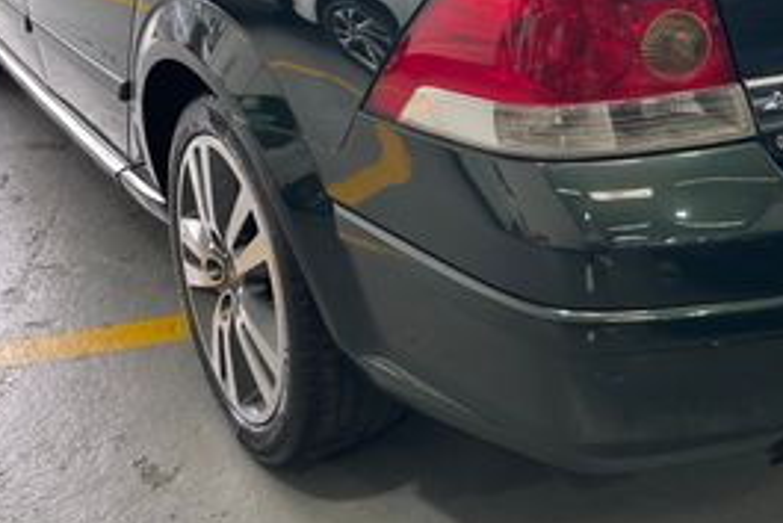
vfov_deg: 27.0
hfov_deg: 40.2
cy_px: 44
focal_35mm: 48
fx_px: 1045
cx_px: 561
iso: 64
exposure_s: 1/120
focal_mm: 4.2
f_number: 1.6
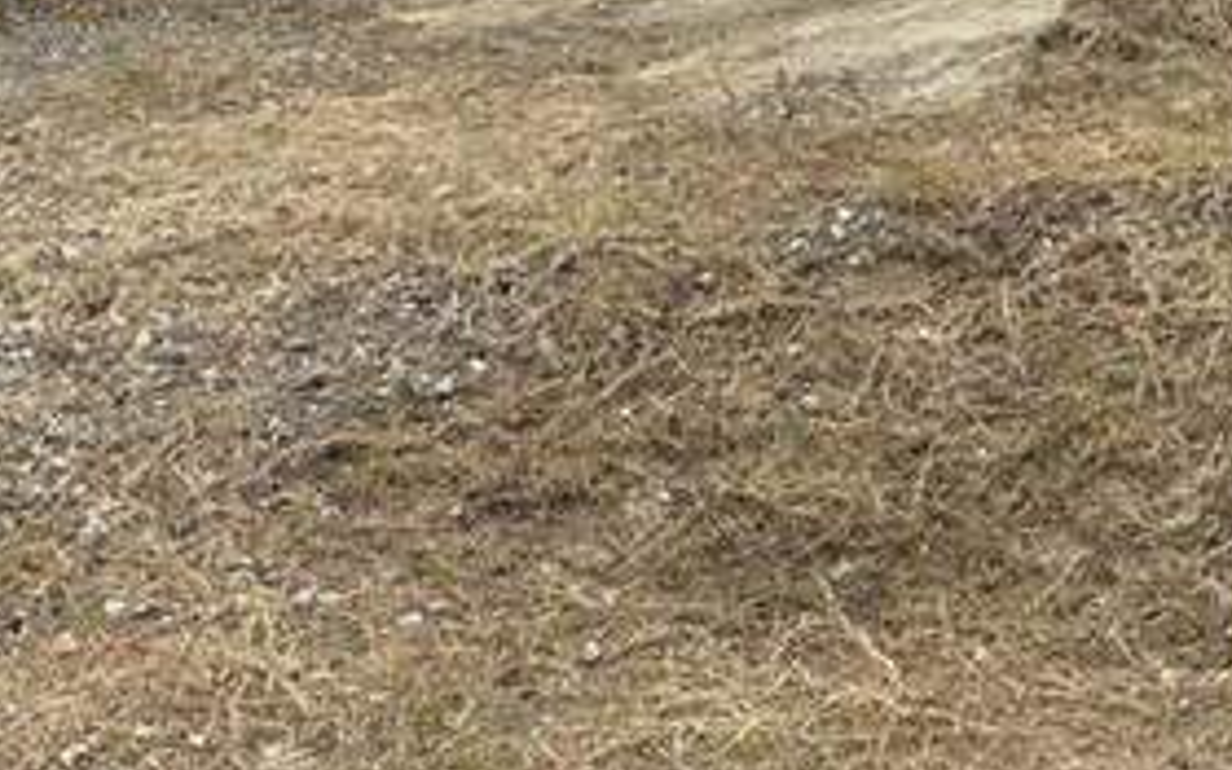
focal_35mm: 63
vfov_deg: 19.6
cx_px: 1373
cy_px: -119
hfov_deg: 29.2
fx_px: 2115
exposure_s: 1/805
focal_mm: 5.96
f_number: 1.6
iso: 50
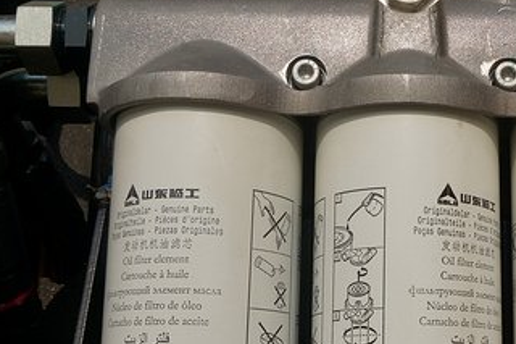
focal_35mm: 60
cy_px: 251
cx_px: 431
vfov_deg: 22.4
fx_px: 860
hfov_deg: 32.3
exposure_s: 1/500
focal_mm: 16
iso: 100
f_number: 9
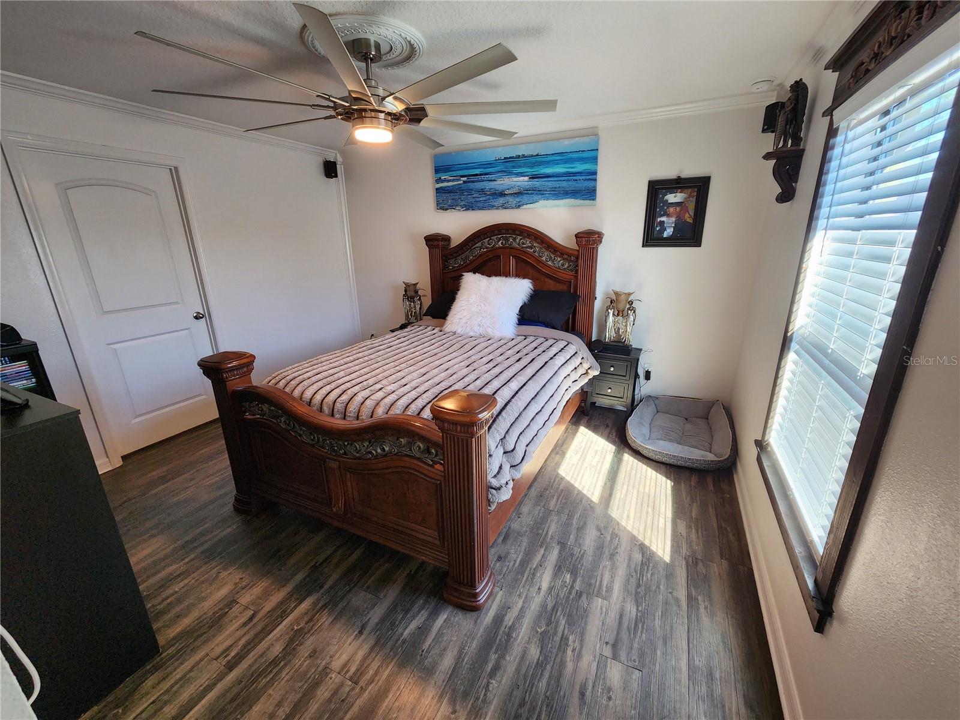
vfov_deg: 89.9
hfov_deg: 106.2
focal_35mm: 13
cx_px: 480
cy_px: 360
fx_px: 361
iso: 200
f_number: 2.2
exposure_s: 1/60
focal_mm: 2.2
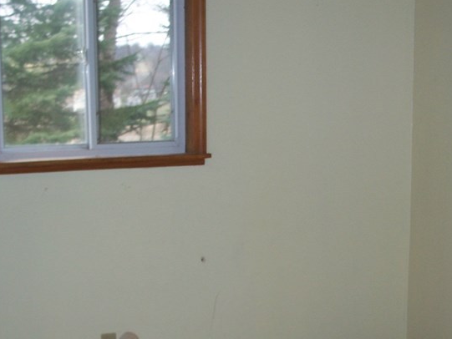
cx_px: 282
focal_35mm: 70
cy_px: 259
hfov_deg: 27.7
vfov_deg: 20.8
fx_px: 914
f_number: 2.8
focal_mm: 7.8
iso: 125
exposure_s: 1/60
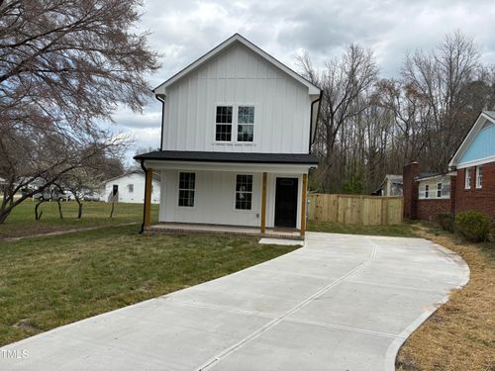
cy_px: 186
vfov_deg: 53.1
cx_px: 248
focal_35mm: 26
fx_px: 372
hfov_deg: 67.3
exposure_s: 1/3205
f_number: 1.6
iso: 50
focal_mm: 5.96
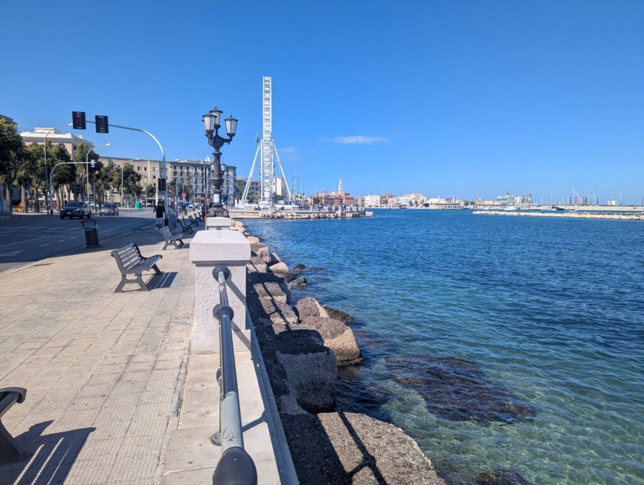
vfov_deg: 56.9
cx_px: 322
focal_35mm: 24
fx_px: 447
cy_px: 242
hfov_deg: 71.5
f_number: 1.85
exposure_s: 1/2058
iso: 43
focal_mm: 6.81
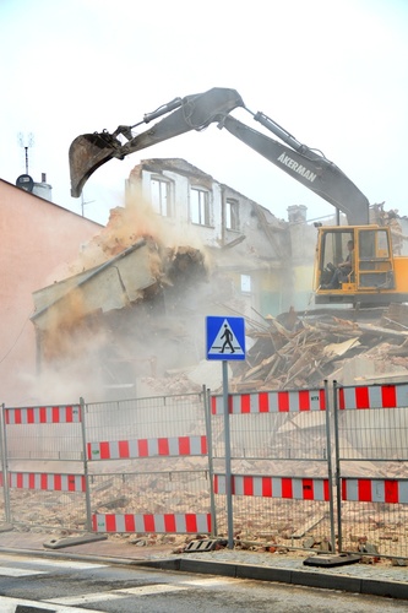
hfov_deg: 21.6
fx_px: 1072
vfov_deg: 31.9
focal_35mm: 63
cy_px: 306
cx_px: 204
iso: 100
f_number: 5
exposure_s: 1/250
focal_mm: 42
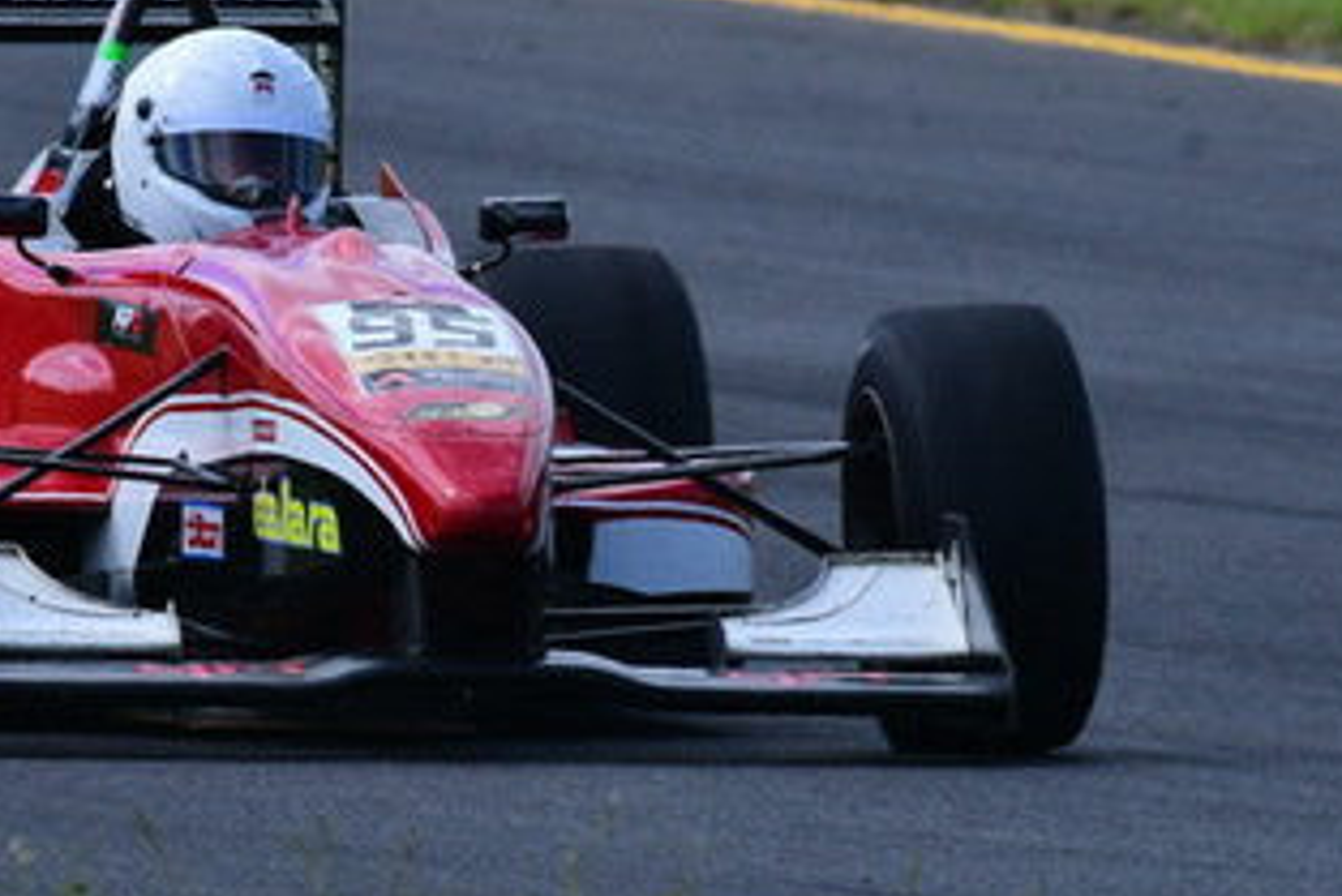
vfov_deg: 0.7
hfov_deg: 1.1
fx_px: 71566
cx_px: 304
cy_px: 210
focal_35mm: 1919
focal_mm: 500
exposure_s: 1/640
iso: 800
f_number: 13
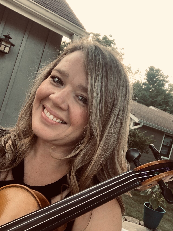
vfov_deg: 56.8
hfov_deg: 44.2
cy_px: 116
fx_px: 213
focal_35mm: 32
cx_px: 86
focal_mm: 2.87
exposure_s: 1/121
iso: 64
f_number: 2.2
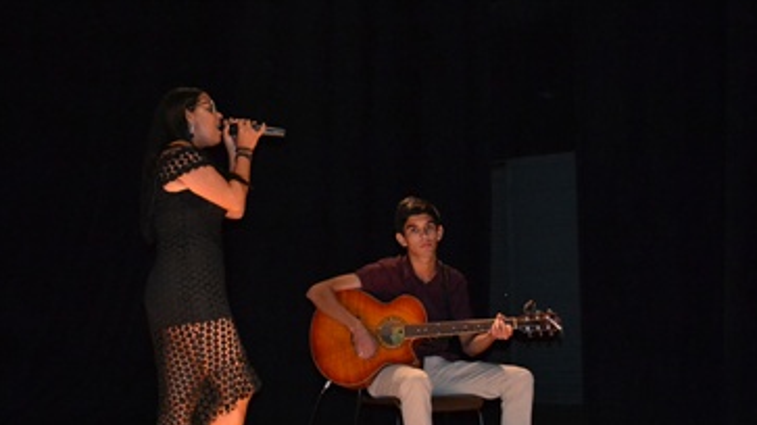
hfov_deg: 26.5
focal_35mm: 80
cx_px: 302
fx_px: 1605
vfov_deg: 15.1
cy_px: 254
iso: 3200
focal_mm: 40
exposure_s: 1/60
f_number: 5.3
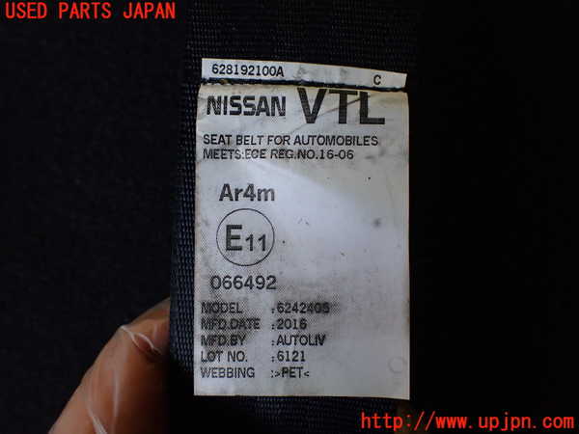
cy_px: 217
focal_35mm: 30
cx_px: 290
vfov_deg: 46.8
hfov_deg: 60.0
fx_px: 502
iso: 400
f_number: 2.3
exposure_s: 1/125
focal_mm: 5.4
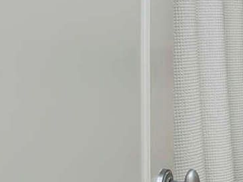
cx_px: 454
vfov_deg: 19.3
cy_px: 51
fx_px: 534
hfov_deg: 18.8
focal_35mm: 76
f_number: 5.6
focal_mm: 16
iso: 1000
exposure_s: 1/13
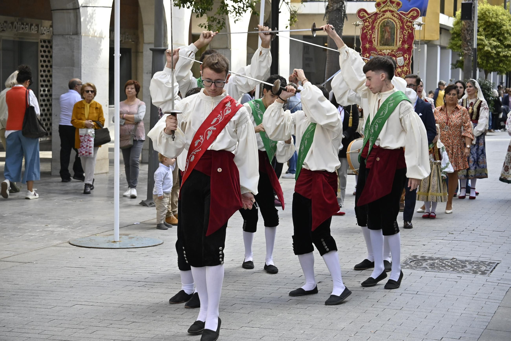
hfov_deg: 27.0
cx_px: 256
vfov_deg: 18.2
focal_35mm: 75
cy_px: 170
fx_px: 1064
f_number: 5.6
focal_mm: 50
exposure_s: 1/400
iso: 500
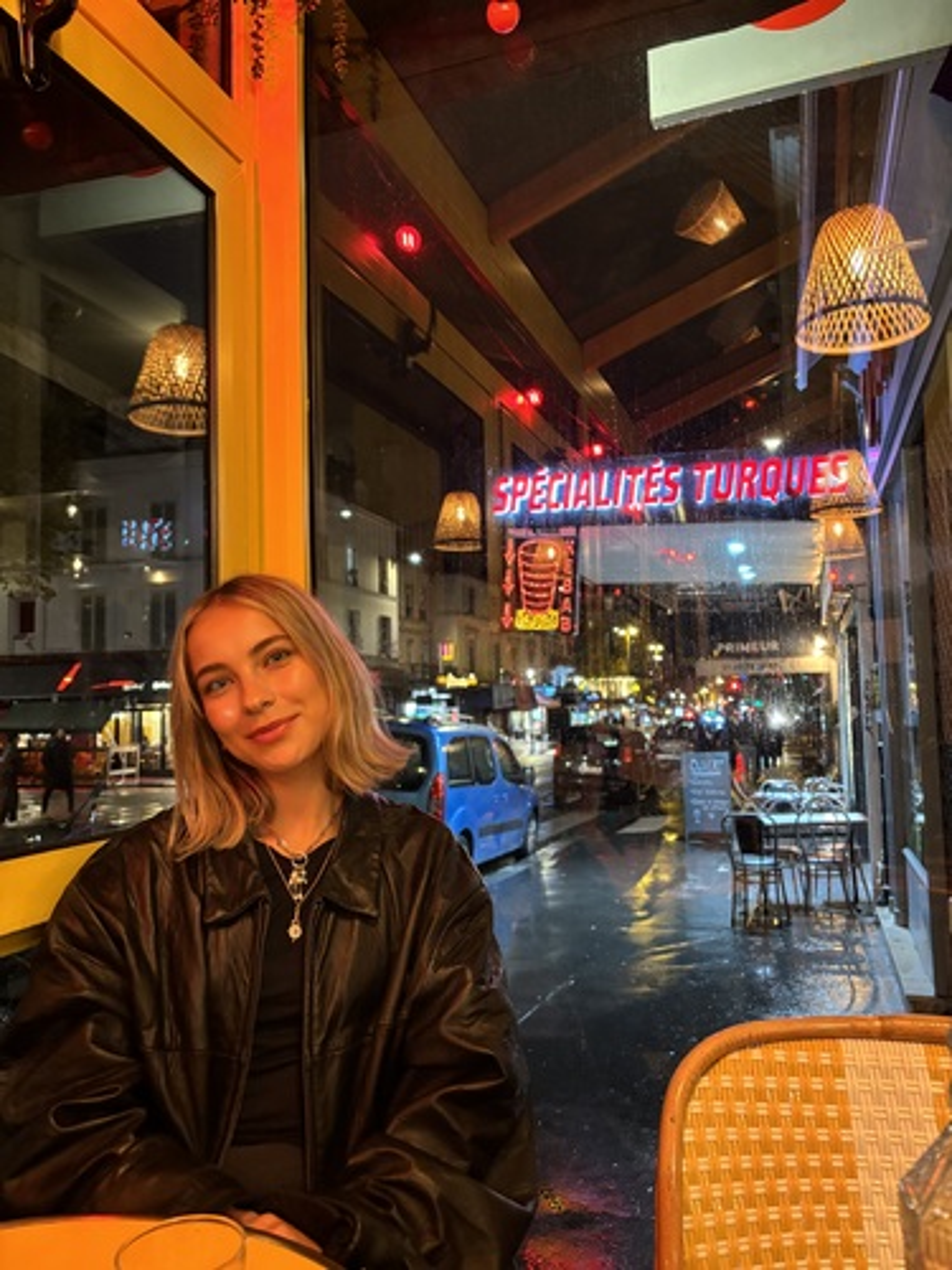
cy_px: 635
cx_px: 476
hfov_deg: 53.1
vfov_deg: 67.3
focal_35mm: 26
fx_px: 953
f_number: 1.6
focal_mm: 5.96
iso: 640
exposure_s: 1/33
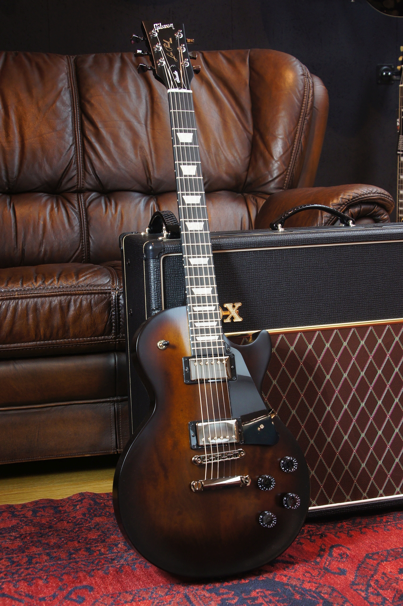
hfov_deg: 25.7
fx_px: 884
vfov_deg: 37.9
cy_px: 303
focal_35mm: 52
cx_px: 202
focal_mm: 35
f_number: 8
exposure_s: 1/5
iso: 400
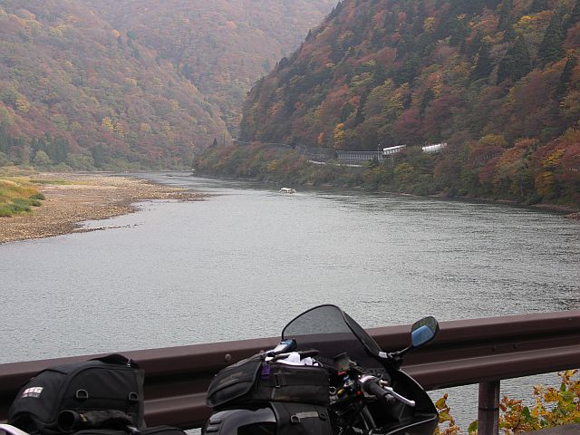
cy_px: 218
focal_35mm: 75
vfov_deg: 19.6
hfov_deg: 26.0
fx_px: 1257
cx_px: 290
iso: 50
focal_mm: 19.3
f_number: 4
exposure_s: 1/160
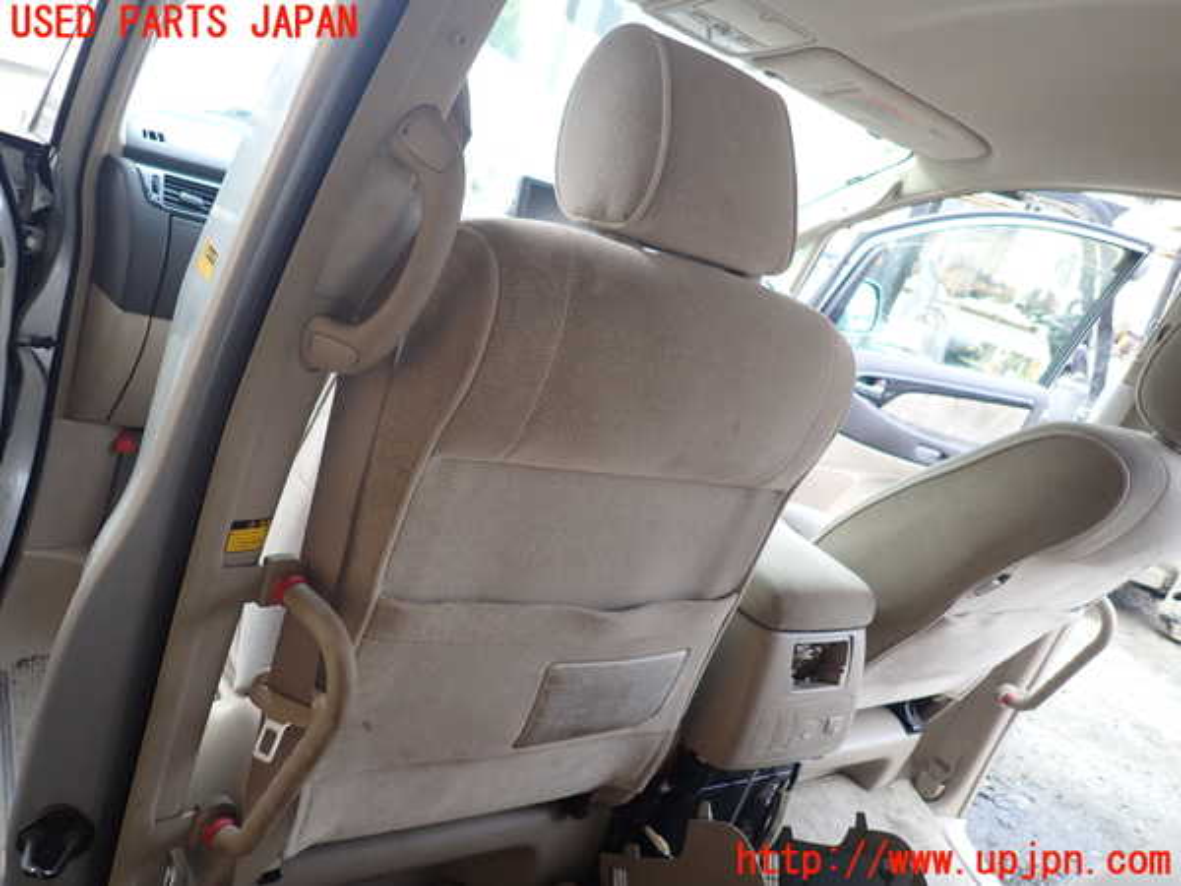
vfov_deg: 54.9
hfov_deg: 69.4
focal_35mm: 25
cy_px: 443
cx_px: 590
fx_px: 853
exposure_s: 1/100
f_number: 2
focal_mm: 4.5
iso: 100
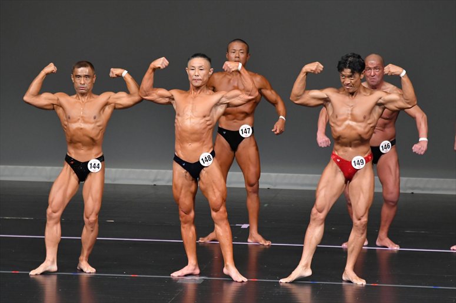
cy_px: 152
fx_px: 3988
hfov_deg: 6.5
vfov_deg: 4.4
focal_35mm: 315
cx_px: 228
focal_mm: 210
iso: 4000
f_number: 5.6
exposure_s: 1/400
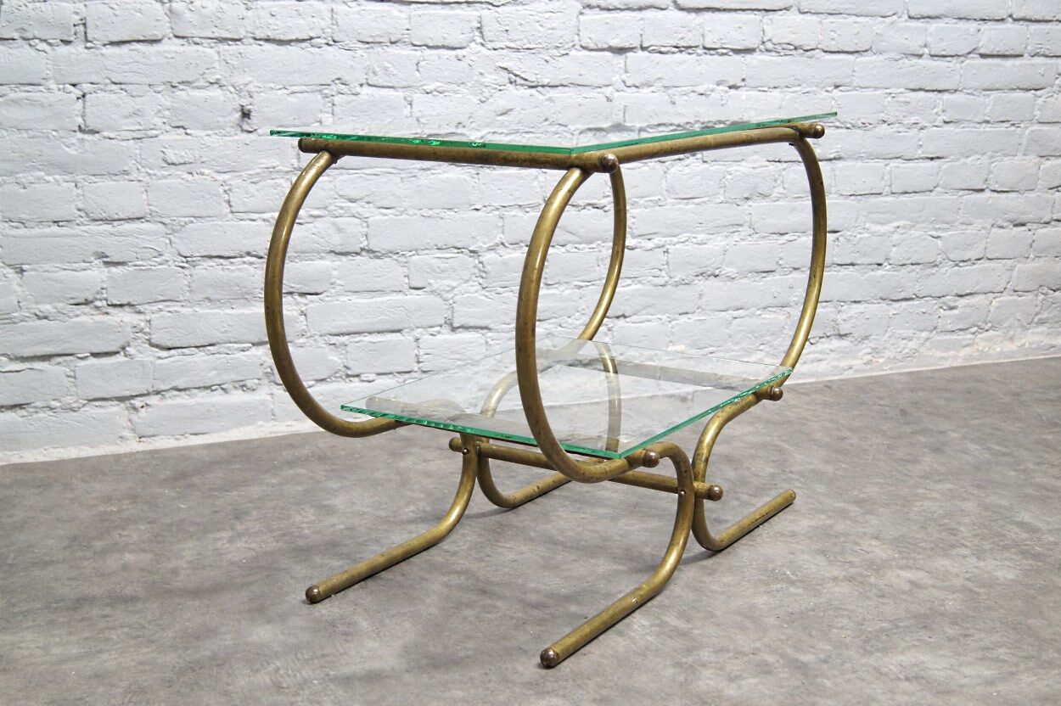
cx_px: 530
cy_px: 353
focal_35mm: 52
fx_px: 1546
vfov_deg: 25.7
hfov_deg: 37.9
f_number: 4.5
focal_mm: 35
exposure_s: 1/25
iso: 400
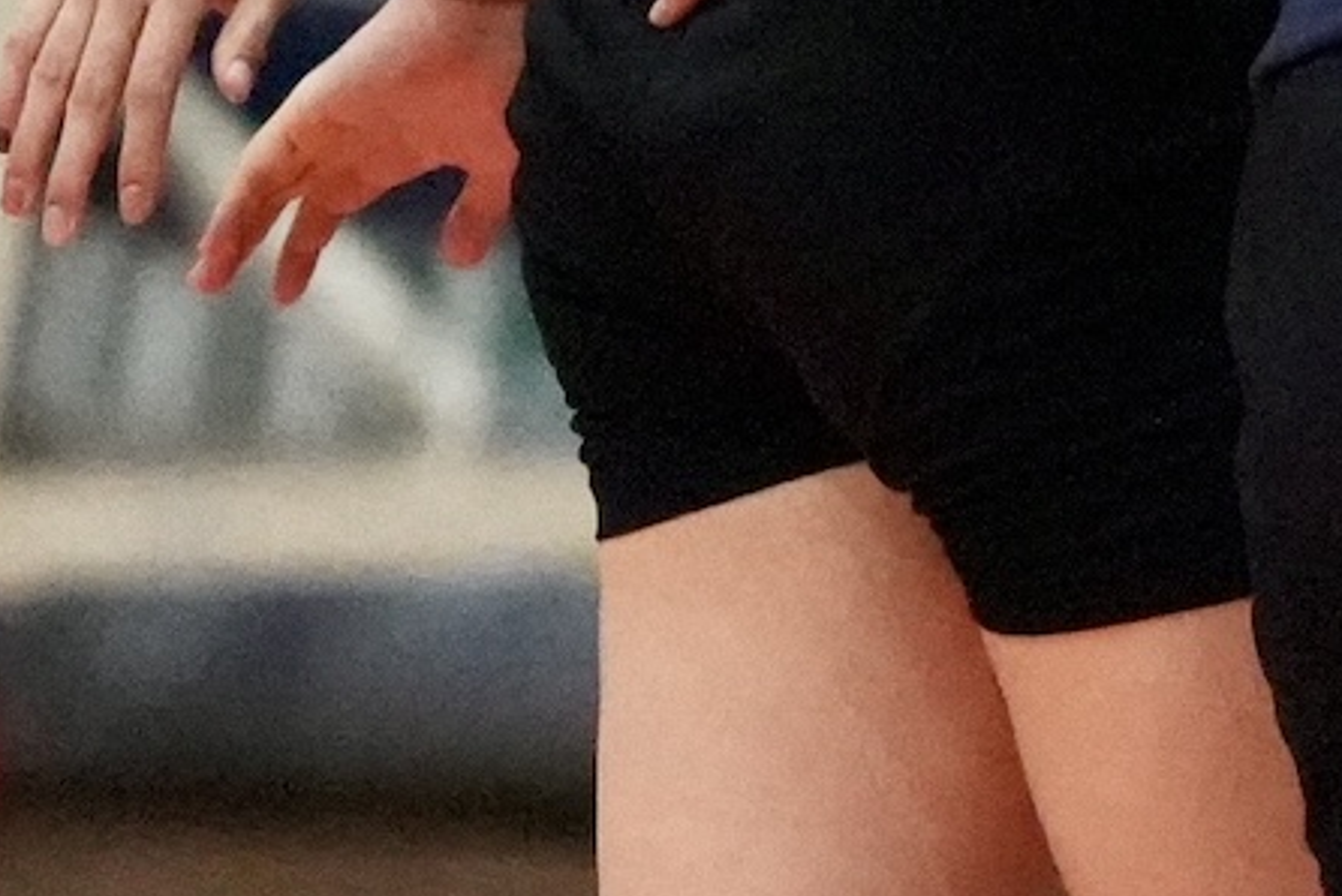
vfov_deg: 1.6
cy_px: -496
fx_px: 31333
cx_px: 2102
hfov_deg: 2.4
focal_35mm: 840
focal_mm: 200
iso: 12800
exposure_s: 1/1250
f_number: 2.8
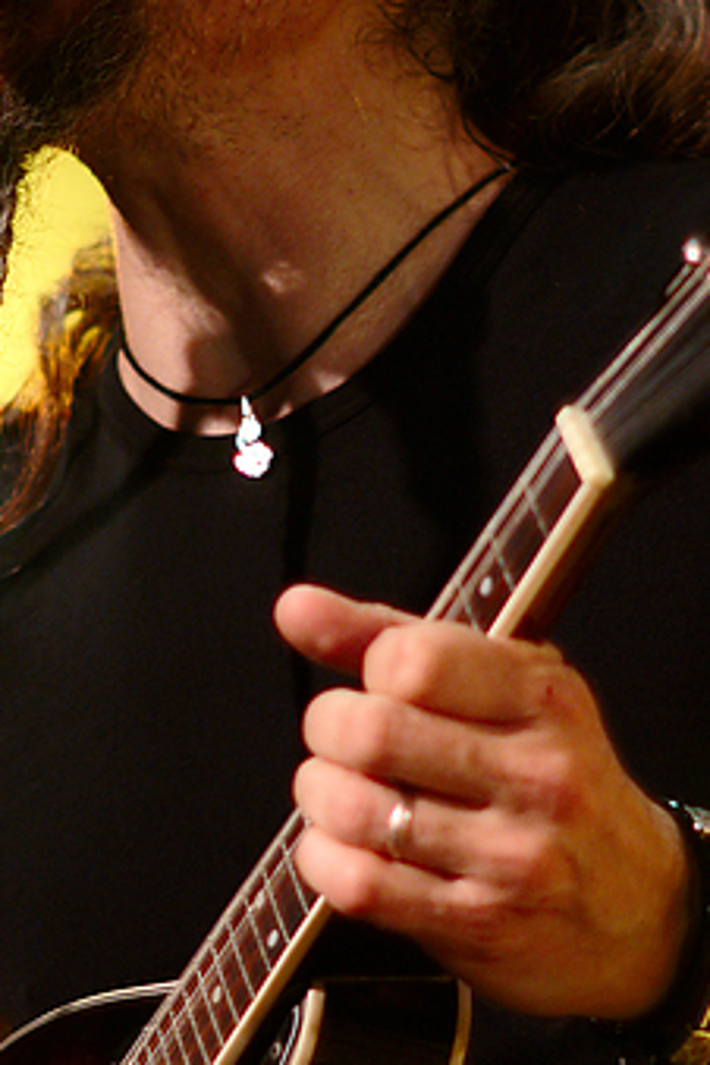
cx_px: 320
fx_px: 5887
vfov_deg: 10.3
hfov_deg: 6.9
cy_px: 493
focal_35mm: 199
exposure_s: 1/160
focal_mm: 50
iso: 200
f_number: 1.4
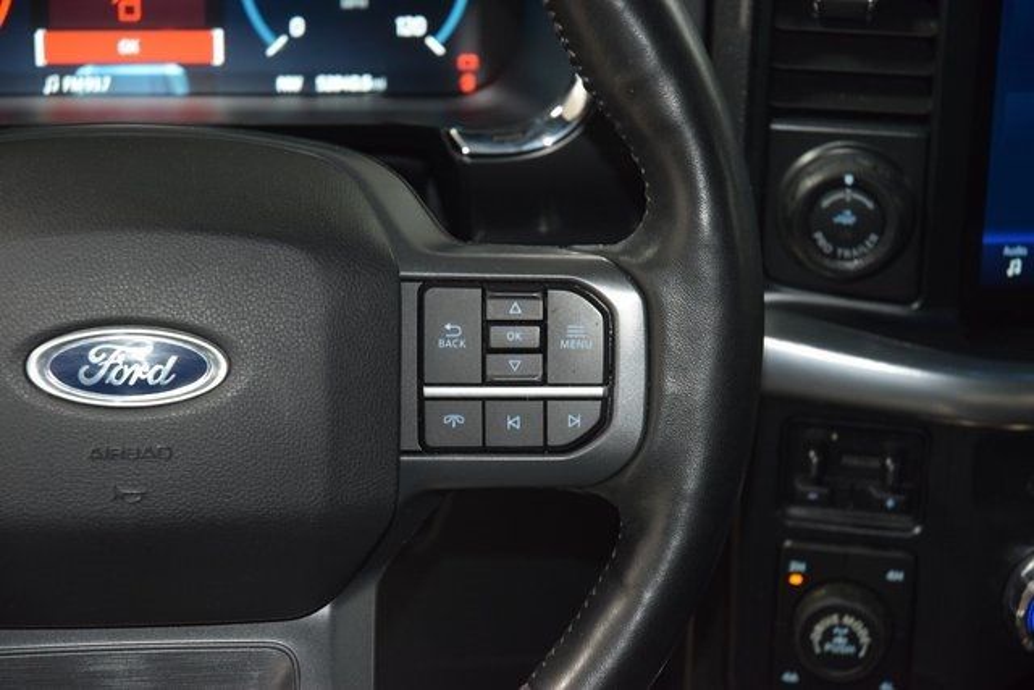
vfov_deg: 13.0
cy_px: 345
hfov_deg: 19.5
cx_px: 517
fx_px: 3016
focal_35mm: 105
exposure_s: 1/30
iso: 2000
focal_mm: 70
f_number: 4.5
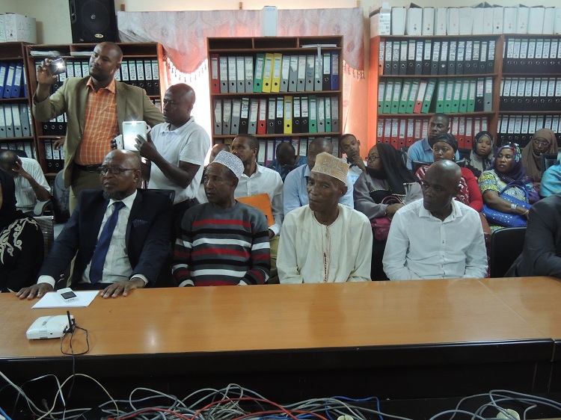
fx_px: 502
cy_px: 210
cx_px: 280
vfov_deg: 45.4
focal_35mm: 31
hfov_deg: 58.4
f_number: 3
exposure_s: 1/8
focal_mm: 5.5
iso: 500
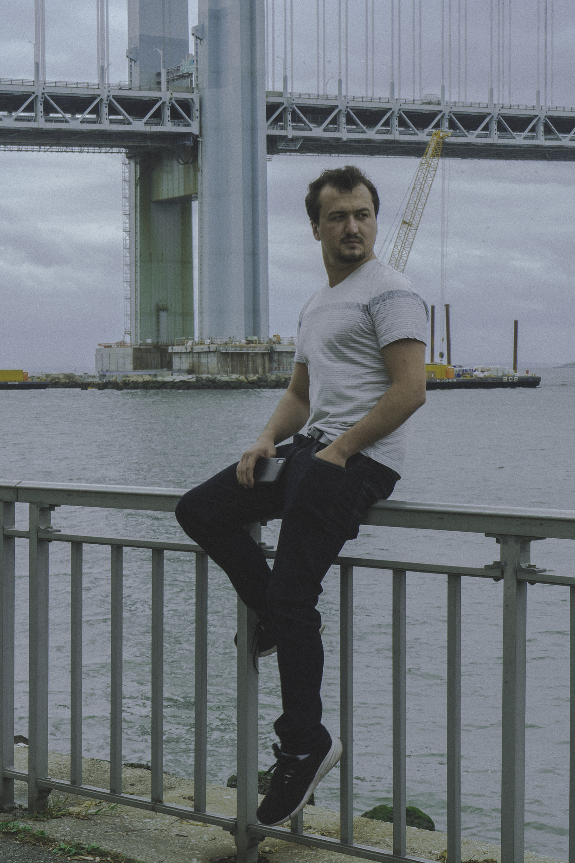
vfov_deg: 29.2
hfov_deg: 19.7
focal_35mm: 69
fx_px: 1653
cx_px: 288
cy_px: 432
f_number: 22
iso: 100
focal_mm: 69
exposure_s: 1/25
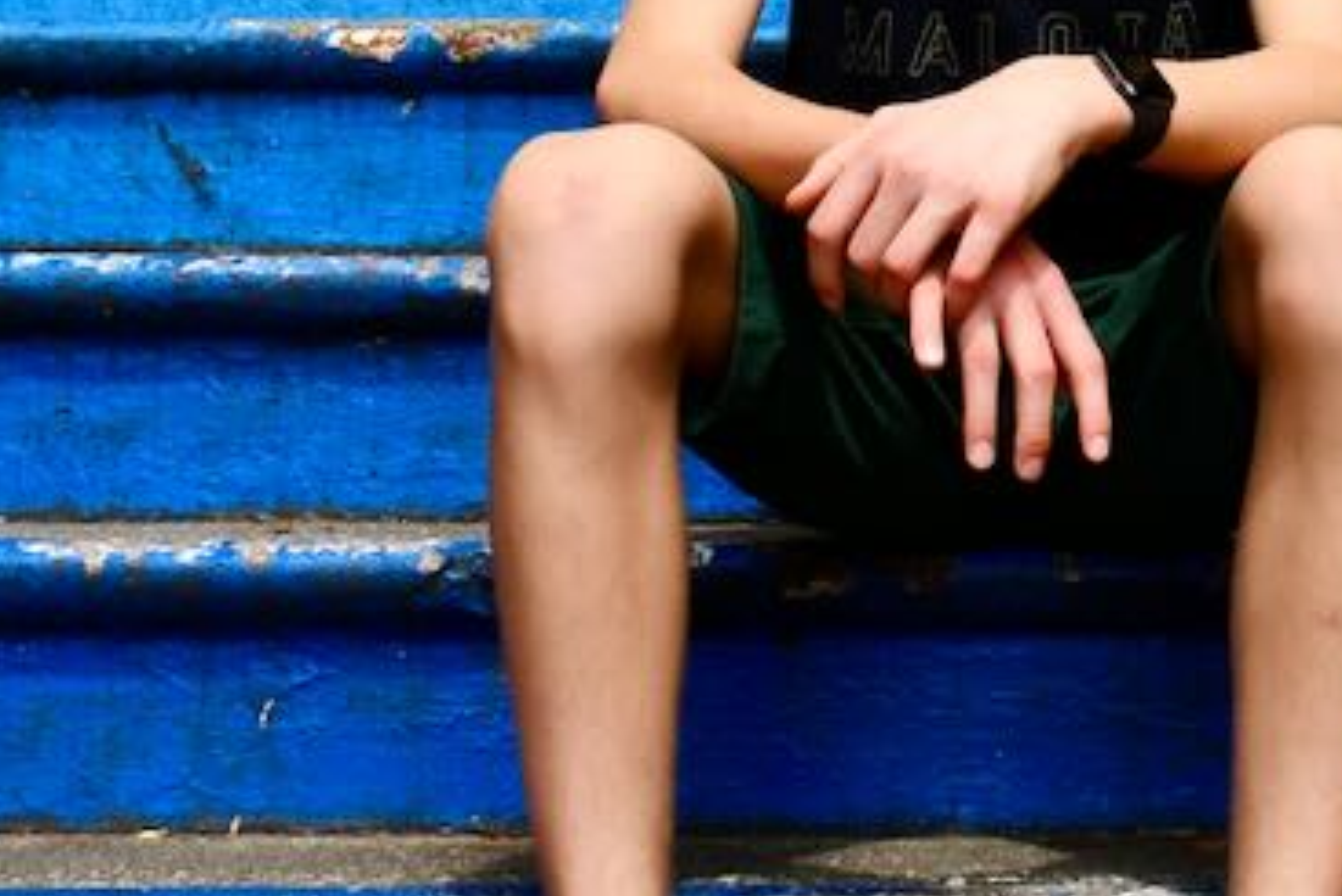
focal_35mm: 111
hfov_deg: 18.1
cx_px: 1247
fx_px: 4139
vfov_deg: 12.3
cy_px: 197
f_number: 6.3
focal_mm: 25
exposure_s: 1/250
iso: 200
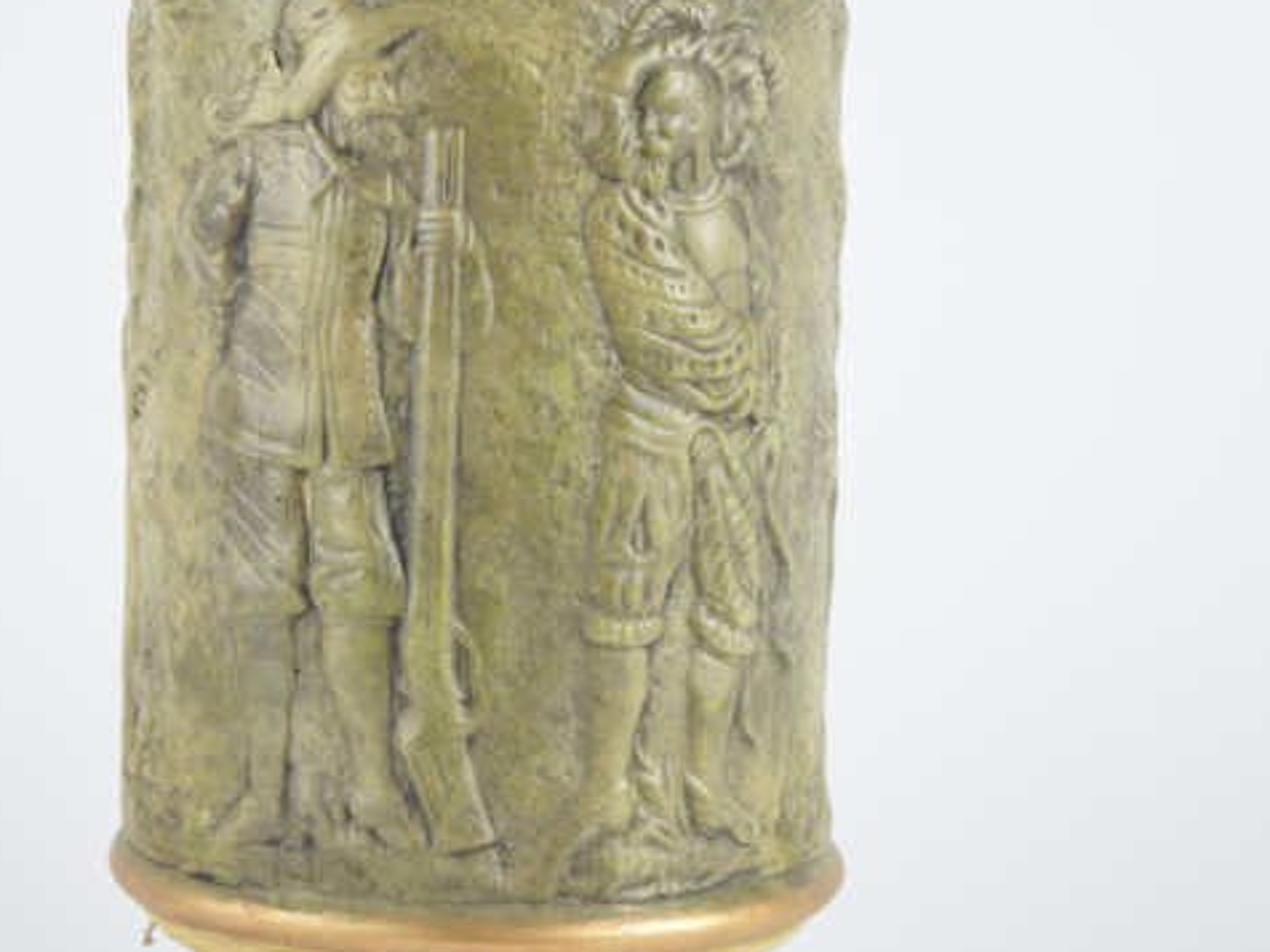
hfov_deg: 18.4
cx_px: 494
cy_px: 407
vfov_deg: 13.9
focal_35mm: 107
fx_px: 3913
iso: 400
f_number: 6.3
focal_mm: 55
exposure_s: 1/125
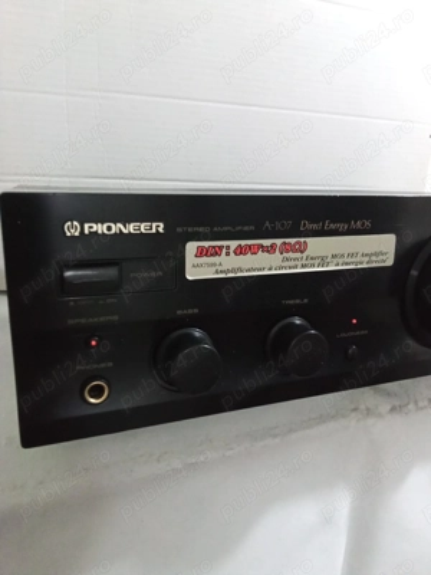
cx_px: 216
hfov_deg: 54.9
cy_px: 288
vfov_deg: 69.4
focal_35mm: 25
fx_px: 415
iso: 350
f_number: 2
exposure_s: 1/25
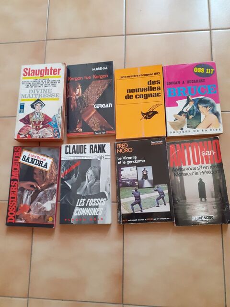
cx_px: 115
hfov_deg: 51.4
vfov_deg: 65.3
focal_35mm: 27
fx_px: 239
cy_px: 154
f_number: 1.9
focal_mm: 3.6
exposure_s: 1/25
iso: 200
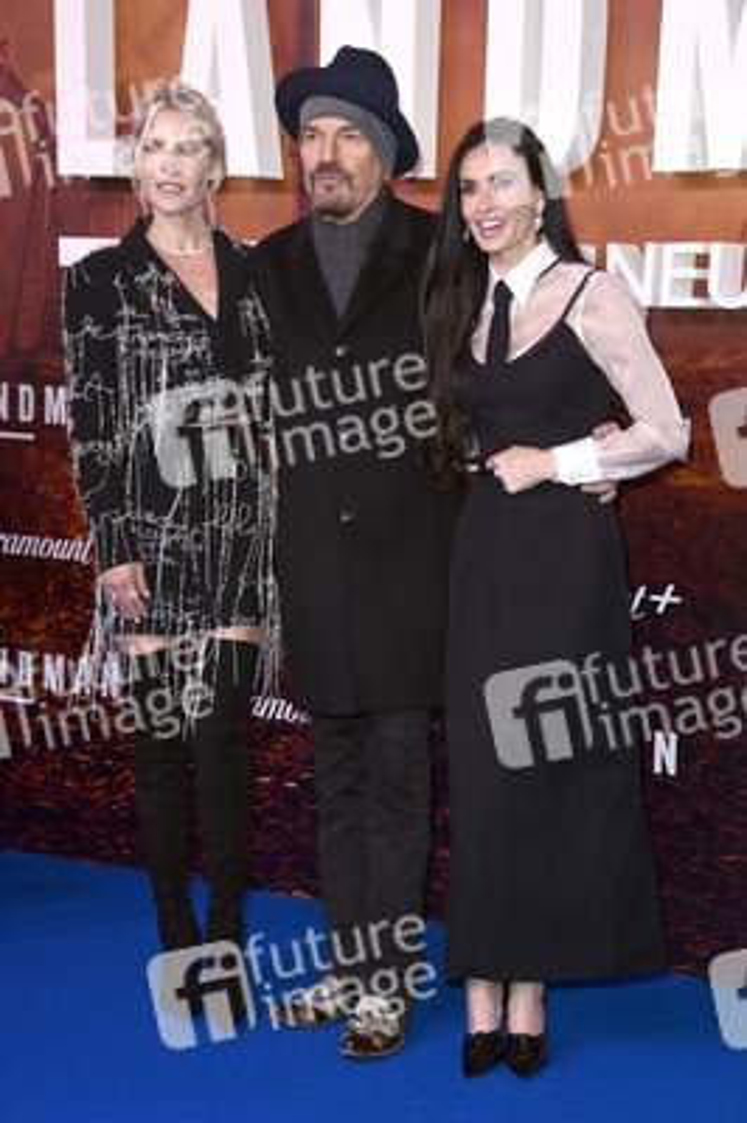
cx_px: 374
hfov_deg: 18.9
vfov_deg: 28.1
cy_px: 562
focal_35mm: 72
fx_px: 2245
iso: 400
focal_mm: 72
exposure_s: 1/200
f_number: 5.6
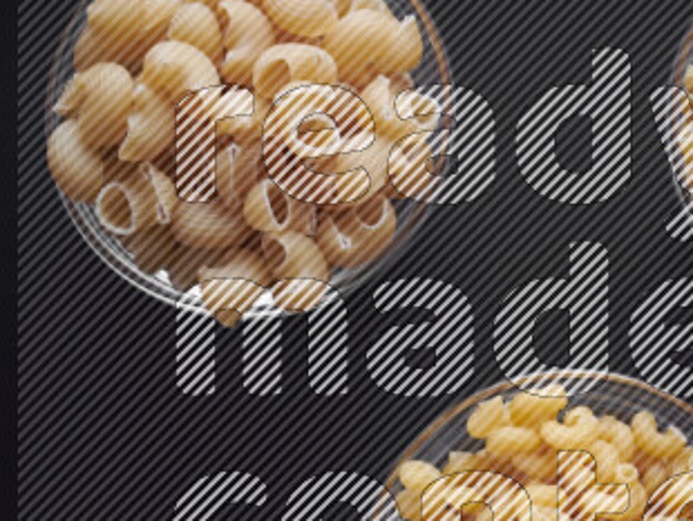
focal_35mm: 124
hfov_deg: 15.8
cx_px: 575
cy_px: 320
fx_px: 2484
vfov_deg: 12.0
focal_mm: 50
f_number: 8
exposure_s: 1/100
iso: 100
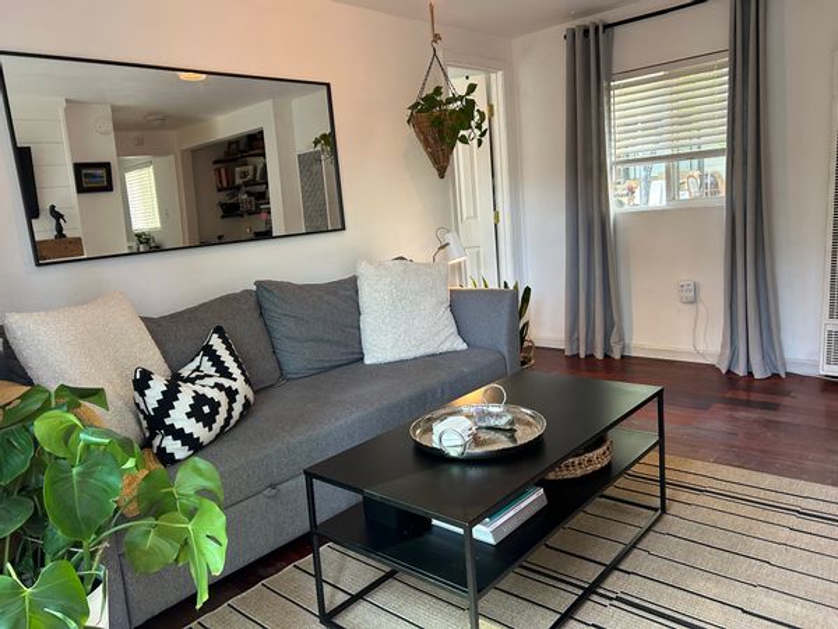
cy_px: 314
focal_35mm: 26
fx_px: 629
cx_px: 419
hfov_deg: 67.3
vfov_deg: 53.1
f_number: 1.5
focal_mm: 5.7
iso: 160
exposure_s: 1/60
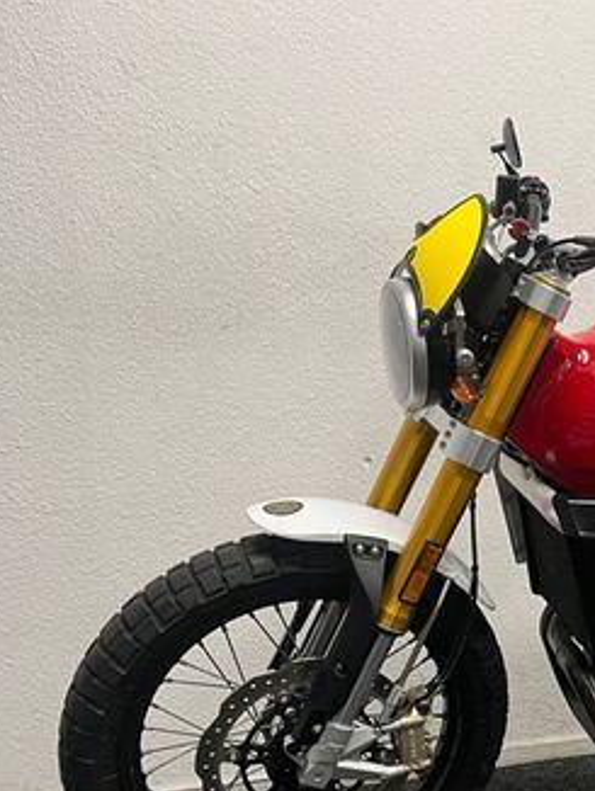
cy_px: 577
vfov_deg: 36.7
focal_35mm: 51
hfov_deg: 26.5
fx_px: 1167
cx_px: 641
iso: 80
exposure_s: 1/50
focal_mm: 5.1
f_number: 1.6
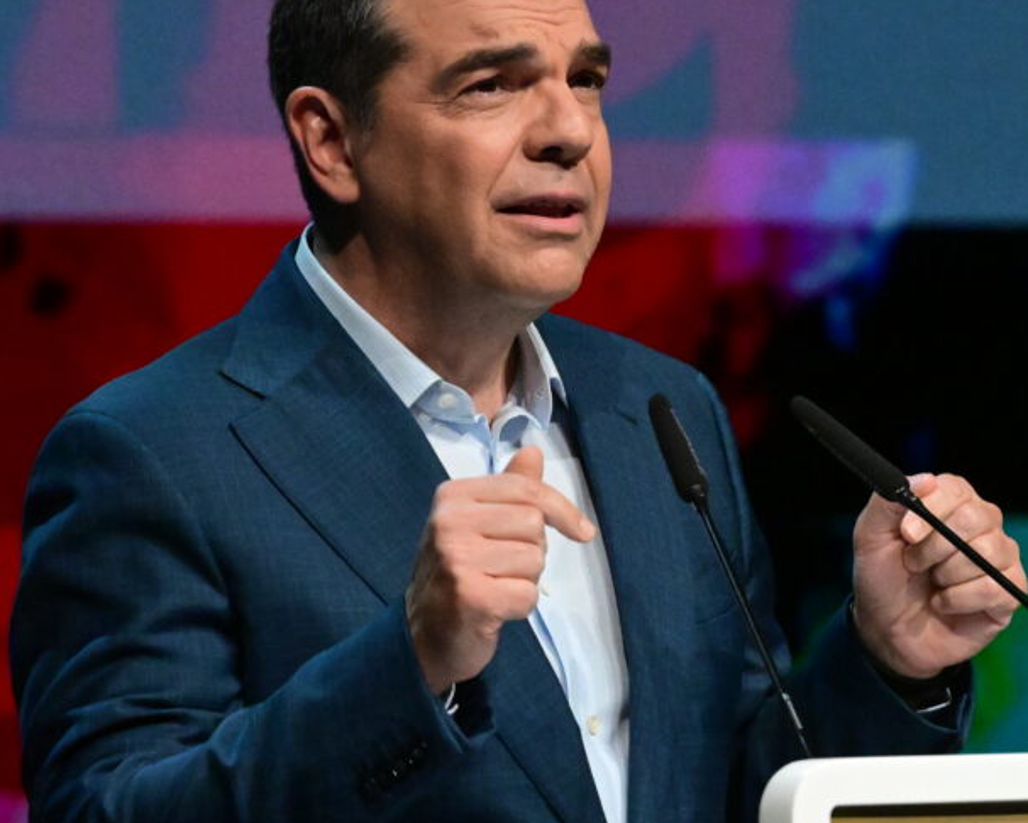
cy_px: 401
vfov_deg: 3.2
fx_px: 14791
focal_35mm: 486
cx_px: 686
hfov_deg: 4.0
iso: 10000
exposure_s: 1/640
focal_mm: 175
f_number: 5
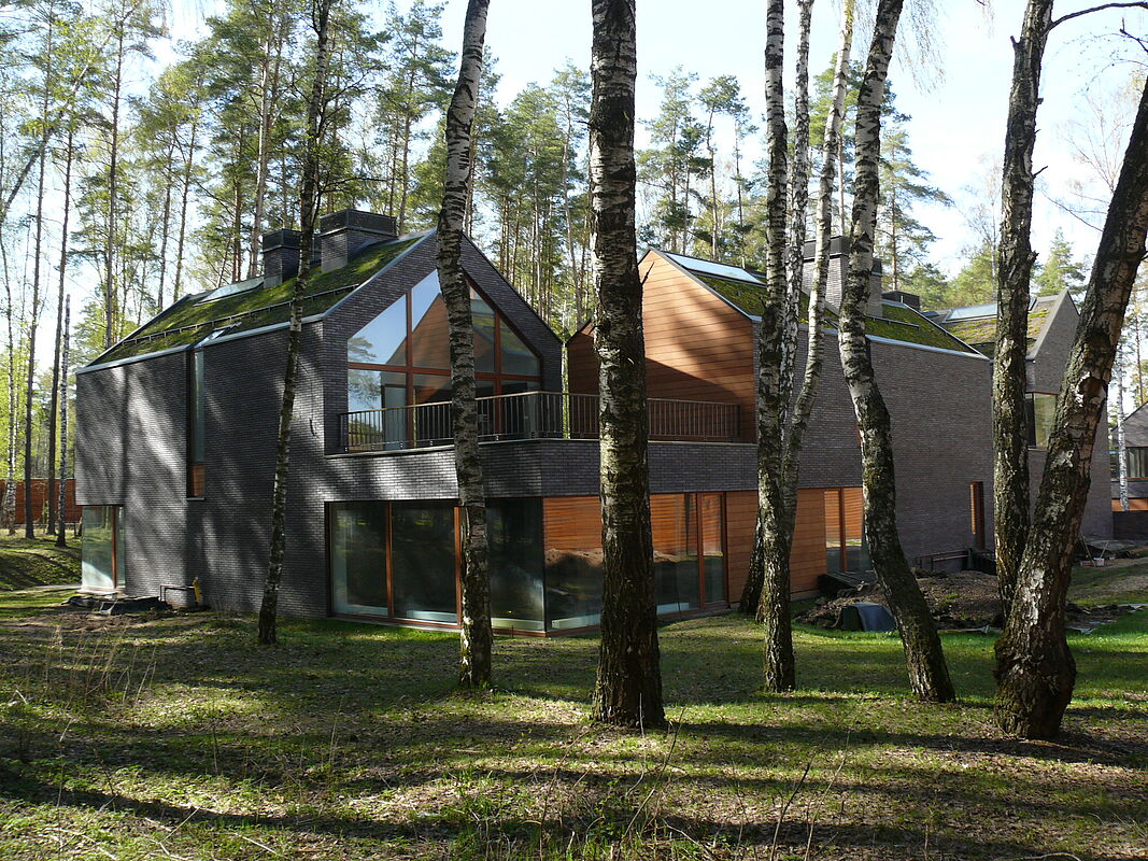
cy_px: 430
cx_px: 574
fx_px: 1161
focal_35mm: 35
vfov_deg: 40.7
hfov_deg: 52.6
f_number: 4
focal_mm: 7.4
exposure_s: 1/200
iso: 100
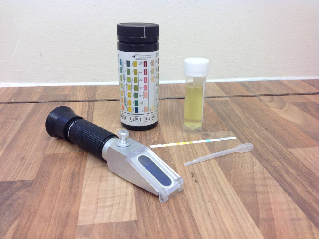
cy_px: 120
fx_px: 322
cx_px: 160
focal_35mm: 35
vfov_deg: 40.6
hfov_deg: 52.7
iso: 64
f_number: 2.4
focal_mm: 4.28
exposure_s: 1/30
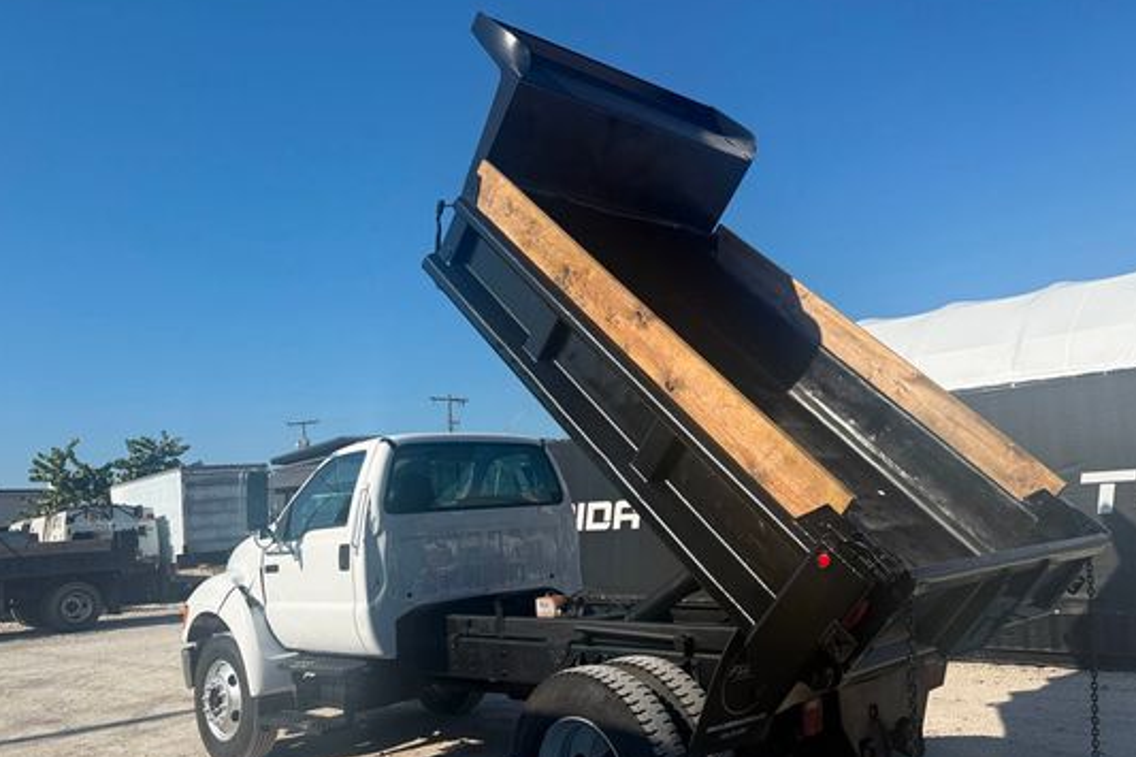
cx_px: 605
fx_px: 946
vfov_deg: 43.5
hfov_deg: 61.9
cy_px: 412
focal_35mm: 30
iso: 80
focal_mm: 6.76
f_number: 1.78
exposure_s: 1/5319
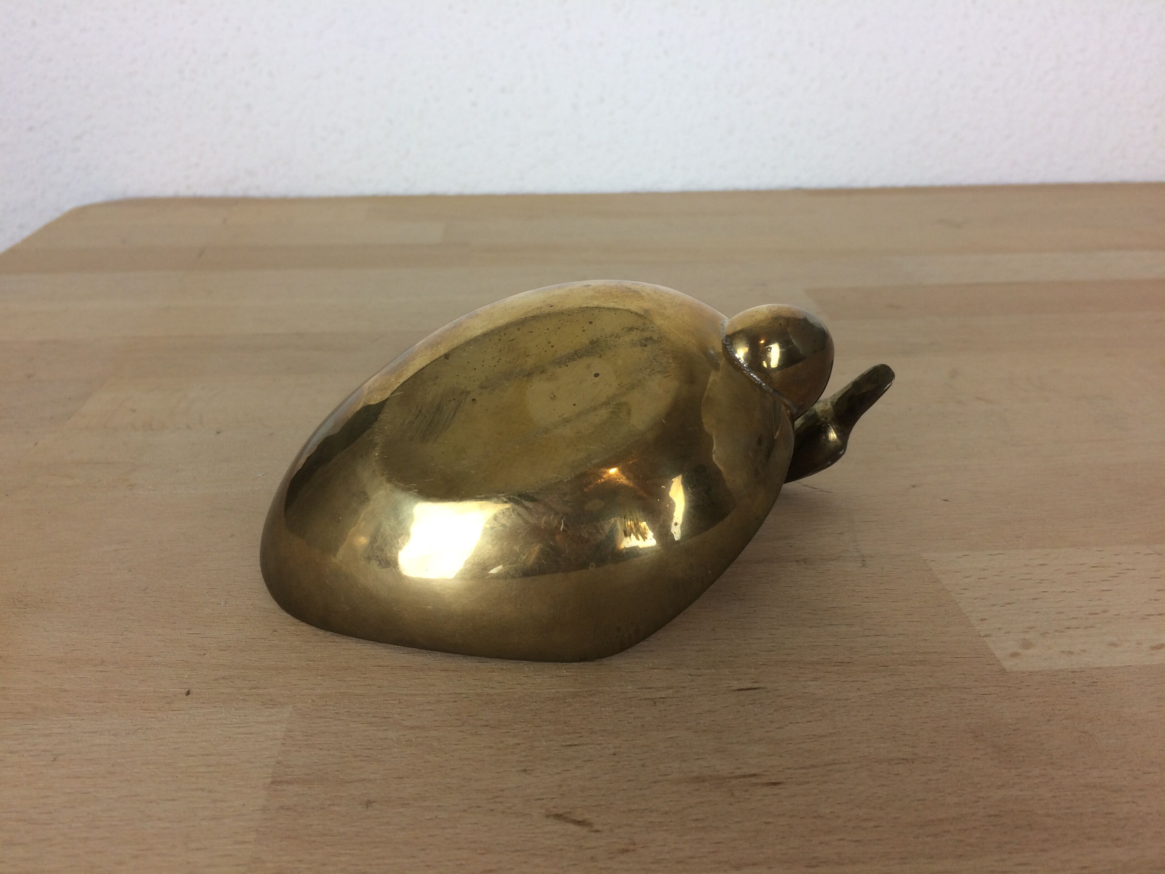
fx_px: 976
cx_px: 582
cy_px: 437
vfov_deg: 48.2
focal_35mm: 29
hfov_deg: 61.7
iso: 32
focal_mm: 4.15
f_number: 2.2
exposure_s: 1/50
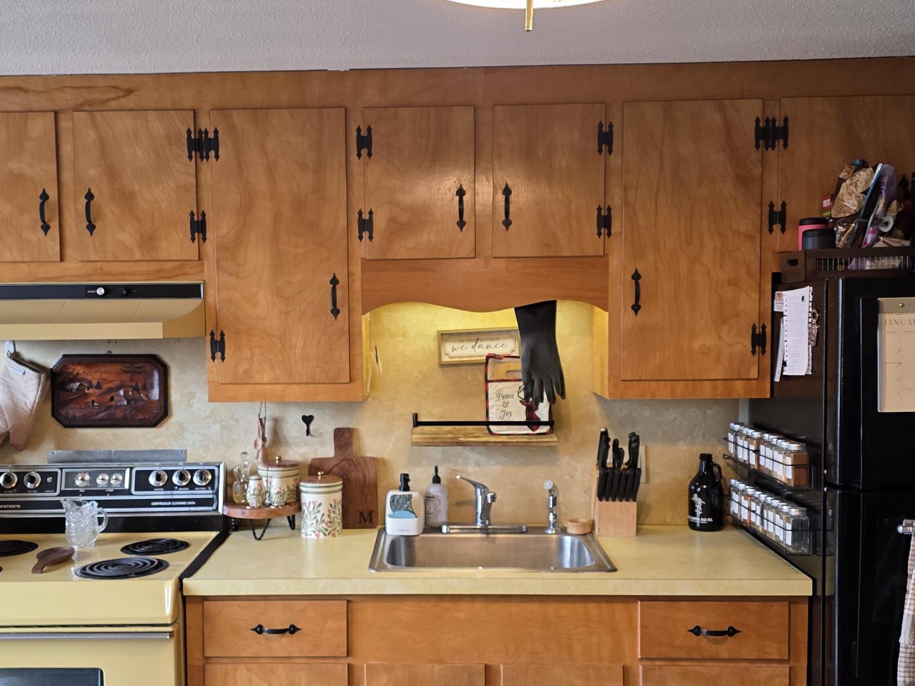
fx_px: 1084
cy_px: 408
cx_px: 413
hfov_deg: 45.7
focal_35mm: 41
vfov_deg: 35.0
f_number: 1.7
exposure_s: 1/120
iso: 125
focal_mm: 6.3
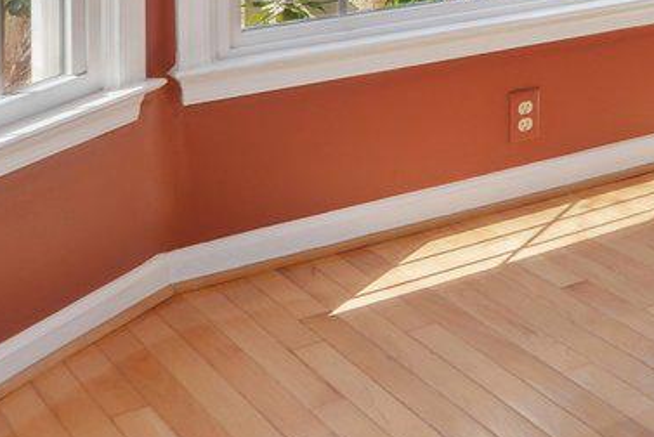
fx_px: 1382
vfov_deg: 16.0
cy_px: -283
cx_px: 1060
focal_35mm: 76
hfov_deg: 21.1
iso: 400
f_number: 5.6
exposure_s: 1/200
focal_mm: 14
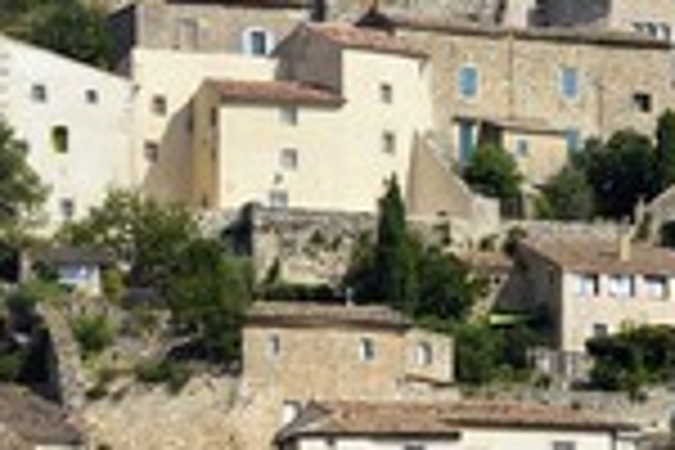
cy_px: 90
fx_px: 8381
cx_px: 369
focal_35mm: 447
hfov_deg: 4.6
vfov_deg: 3.1
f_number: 13
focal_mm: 160
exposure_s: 1/320
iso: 200
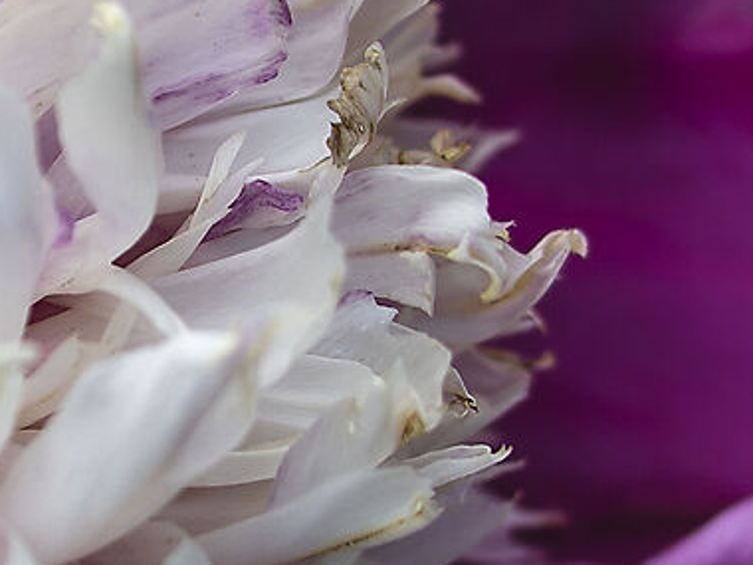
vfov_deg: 2.3
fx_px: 13857
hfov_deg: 3.1
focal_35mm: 637
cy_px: 415
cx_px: -170
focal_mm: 105
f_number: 4
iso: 100
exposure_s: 1/1000
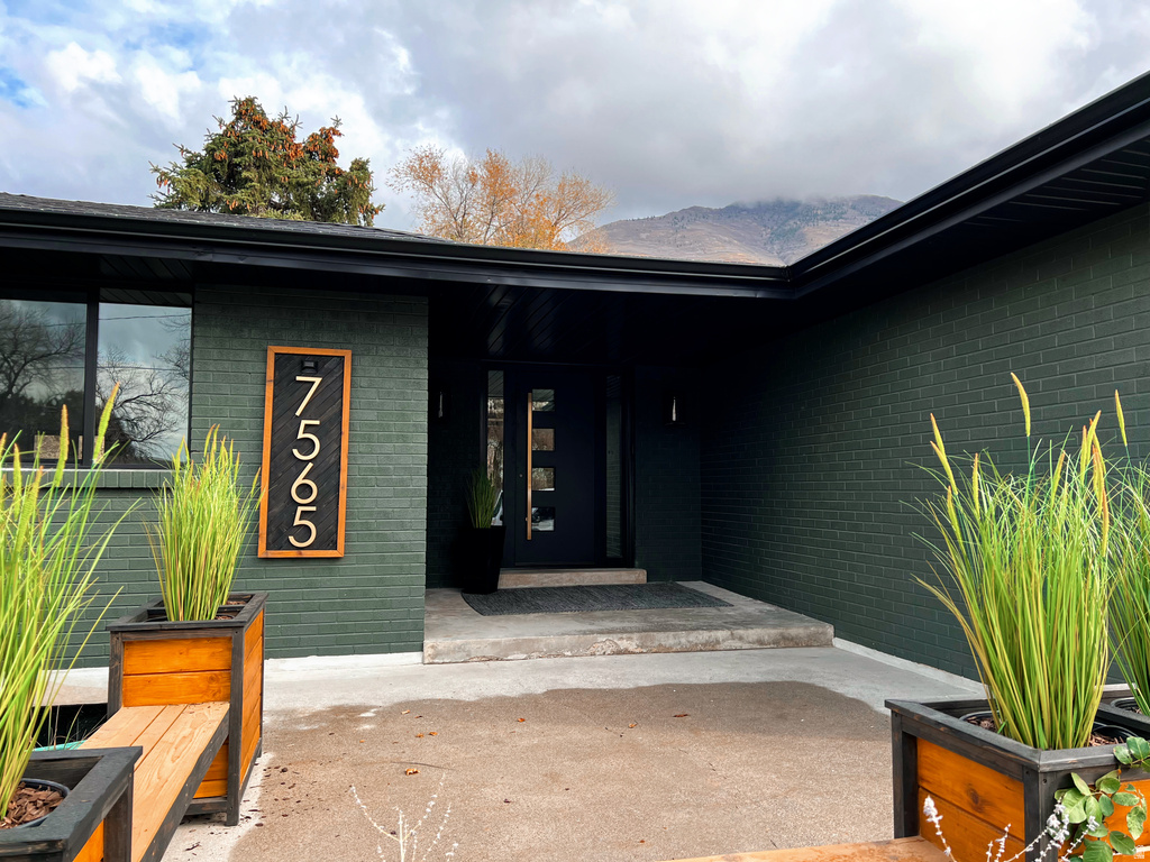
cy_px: 431
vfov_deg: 53.1
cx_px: 575
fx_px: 864
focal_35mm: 26
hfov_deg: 67.3
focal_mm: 5.7
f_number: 1.5
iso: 50
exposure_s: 1/621
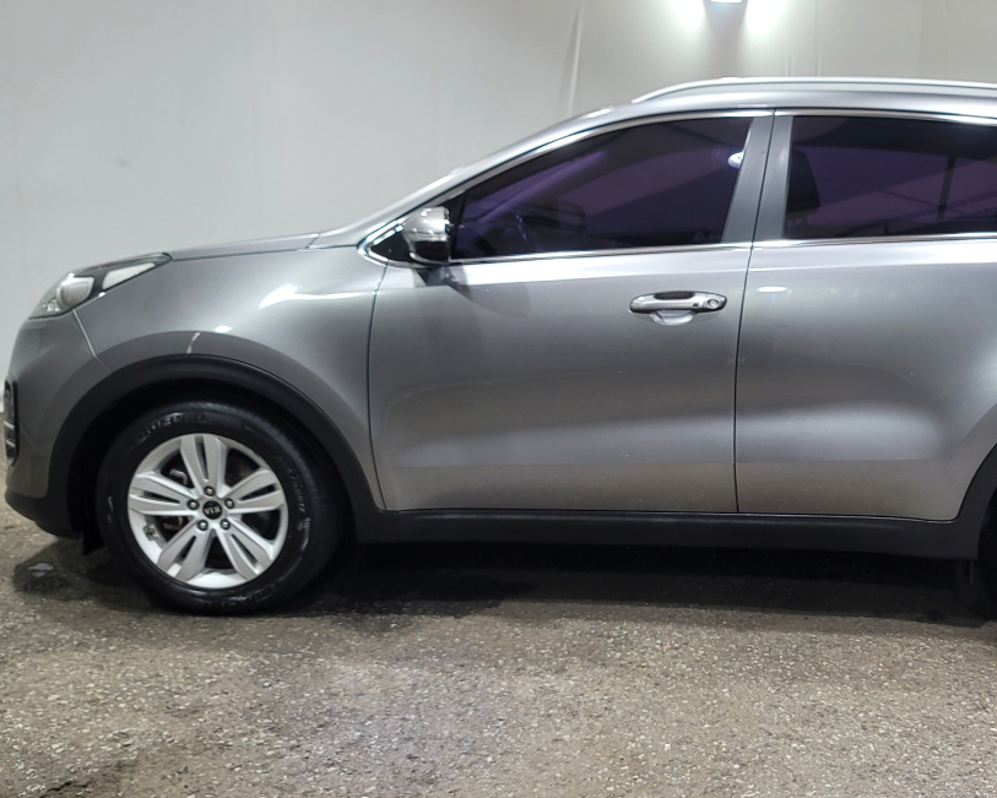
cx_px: 681
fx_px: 1063
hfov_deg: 49.2
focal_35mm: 36
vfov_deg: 41.2
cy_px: 407
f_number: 1.8
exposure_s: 1/120
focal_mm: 7
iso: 64
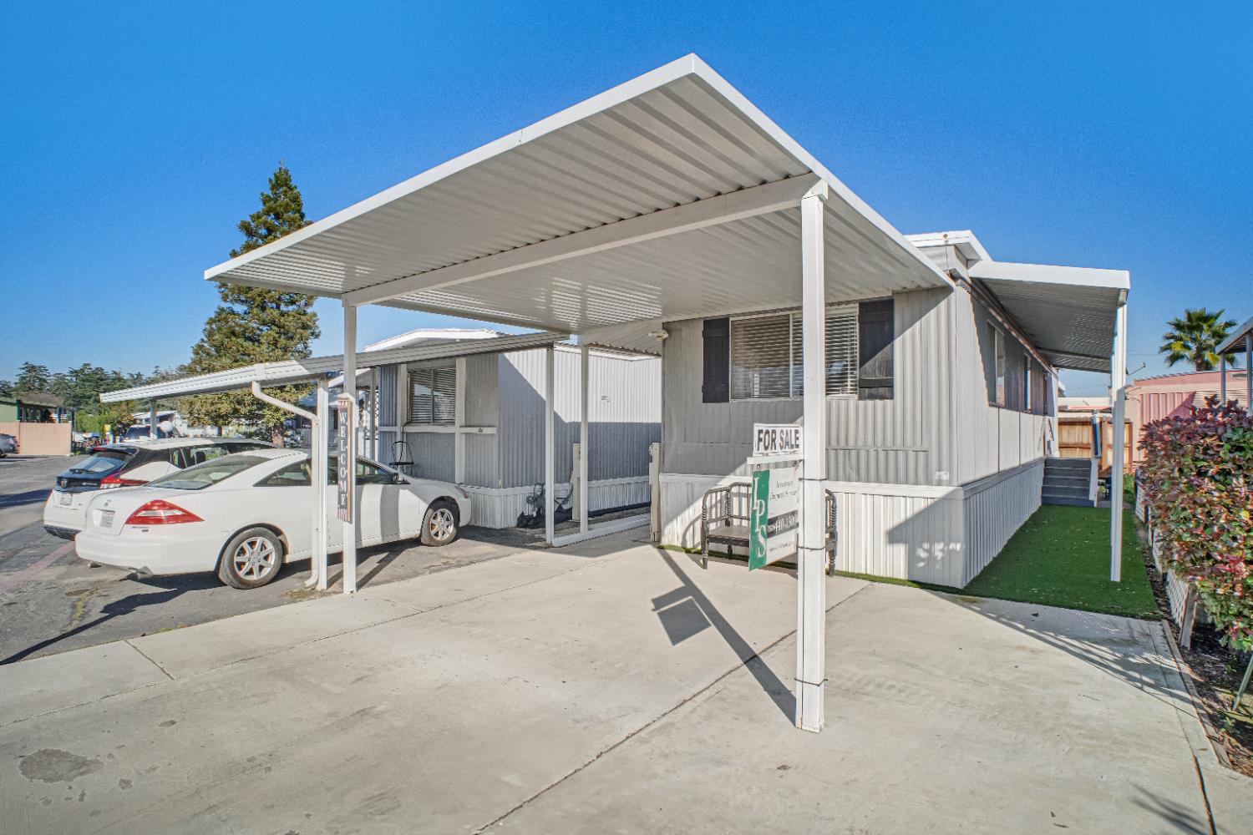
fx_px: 574
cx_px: 626
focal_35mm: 16
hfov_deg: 95.0
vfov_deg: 72.1
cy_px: 418
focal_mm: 11
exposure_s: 1/1000
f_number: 9
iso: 400
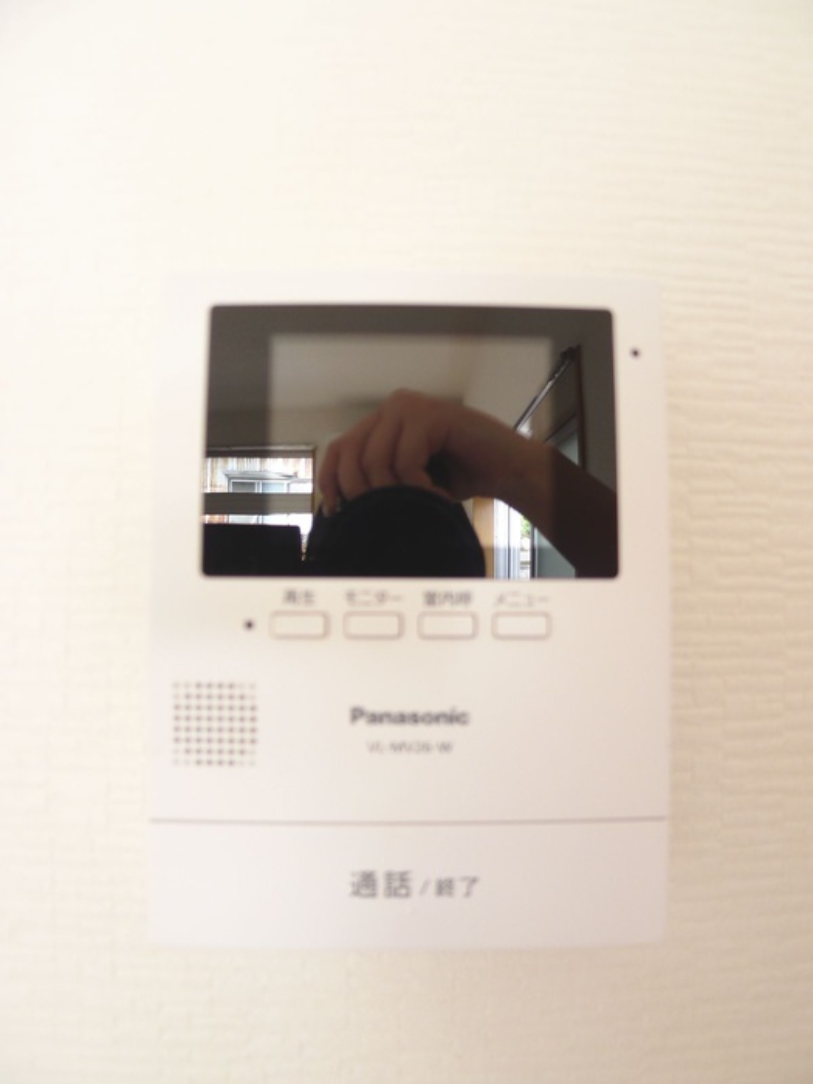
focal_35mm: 24
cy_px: 542
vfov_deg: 71.6
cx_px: 406
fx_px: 752
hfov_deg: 56.8
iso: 80
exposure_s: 1/30
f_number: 2
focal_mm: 5.1
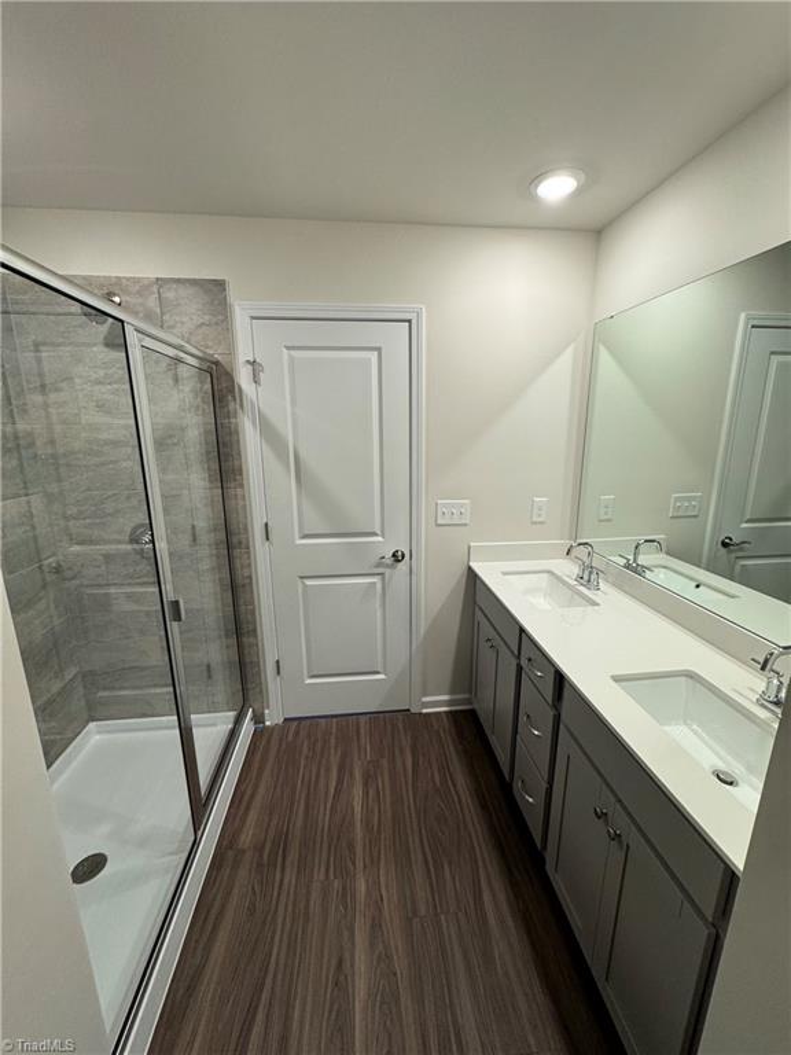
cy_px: 528
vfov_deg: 102.1
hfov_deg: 85.7
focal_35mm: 14
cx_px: 396
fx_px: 427
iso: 200
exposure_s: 1/120
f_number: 2.2
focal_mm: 2.22
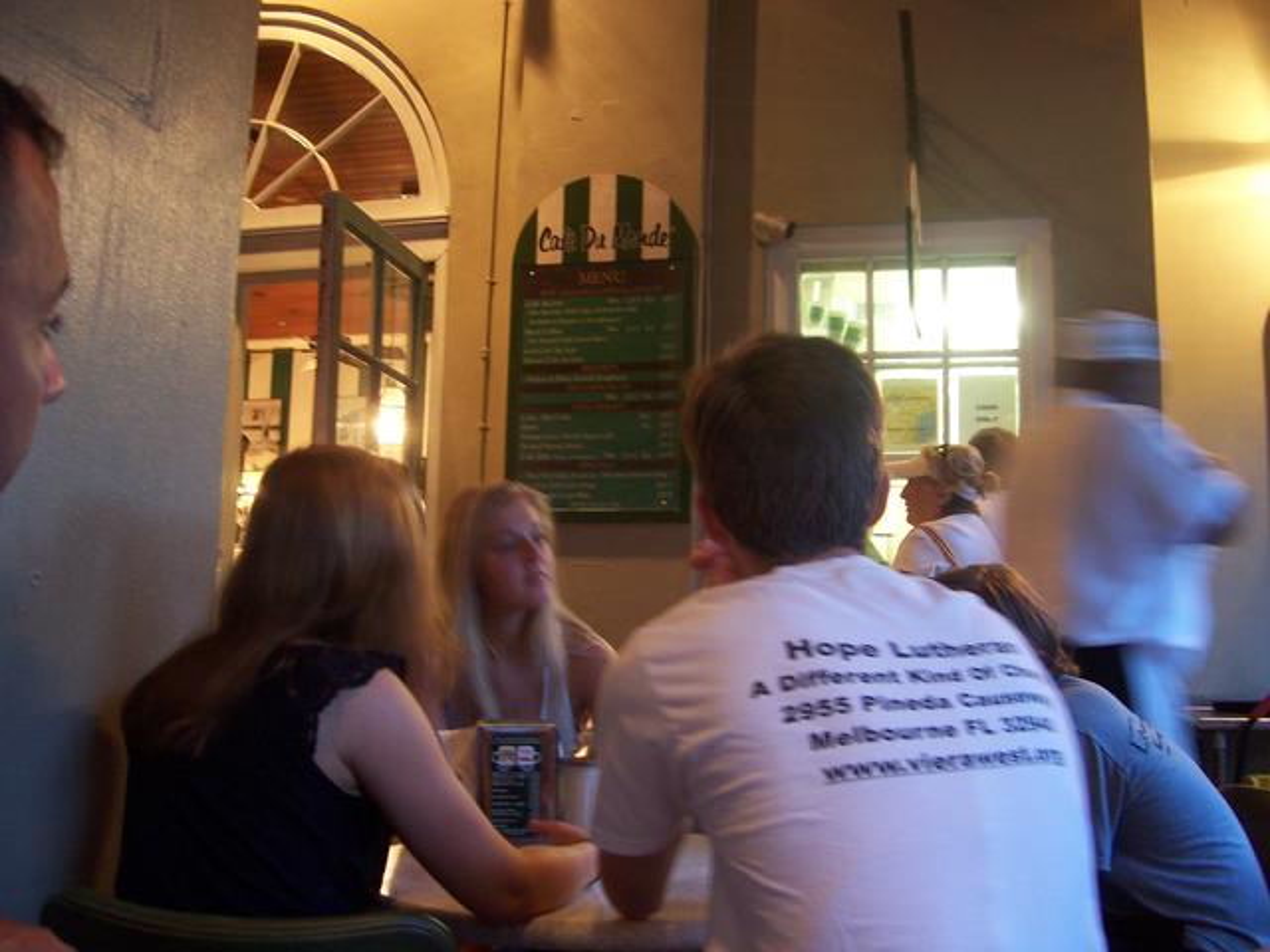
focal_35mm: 36
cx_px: 635
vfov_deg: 39.7
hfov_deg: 51.4
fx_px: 1321
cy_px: 476
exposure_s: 1/6
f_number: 3
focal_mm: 6
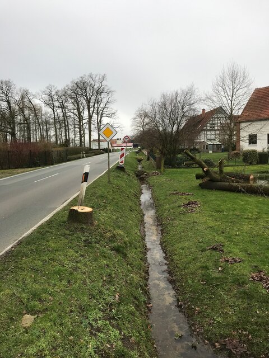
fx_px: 290
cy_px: 179
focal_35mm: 28
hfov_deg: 49.7
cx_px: 134
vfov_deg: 63.4
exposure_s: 1/532
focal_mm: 3.99
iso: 20
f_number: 1.8
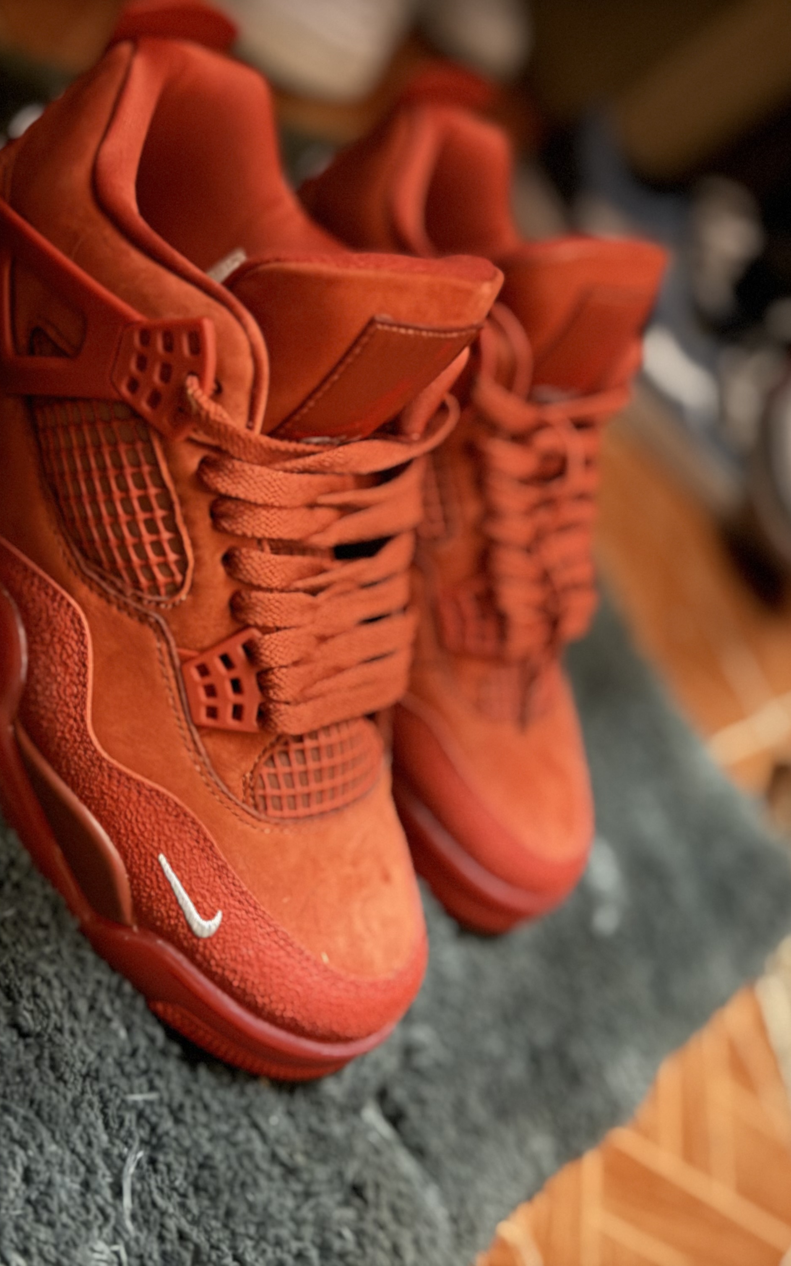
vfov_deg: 56.7
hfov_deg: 36.8
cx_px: 256
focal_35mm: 34
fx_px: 1173
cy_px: 633
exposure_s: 1/9
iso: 2000
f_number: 1.78
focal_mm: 6.76
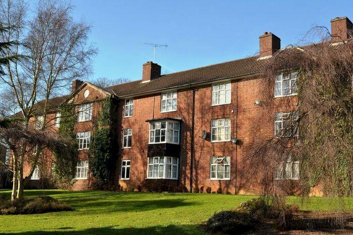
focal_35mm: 44
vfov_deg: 30.8
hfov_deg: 45.0
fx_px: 426
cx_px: 176
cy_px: 118
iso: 200
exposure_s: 1/200
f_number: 10
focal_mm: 29
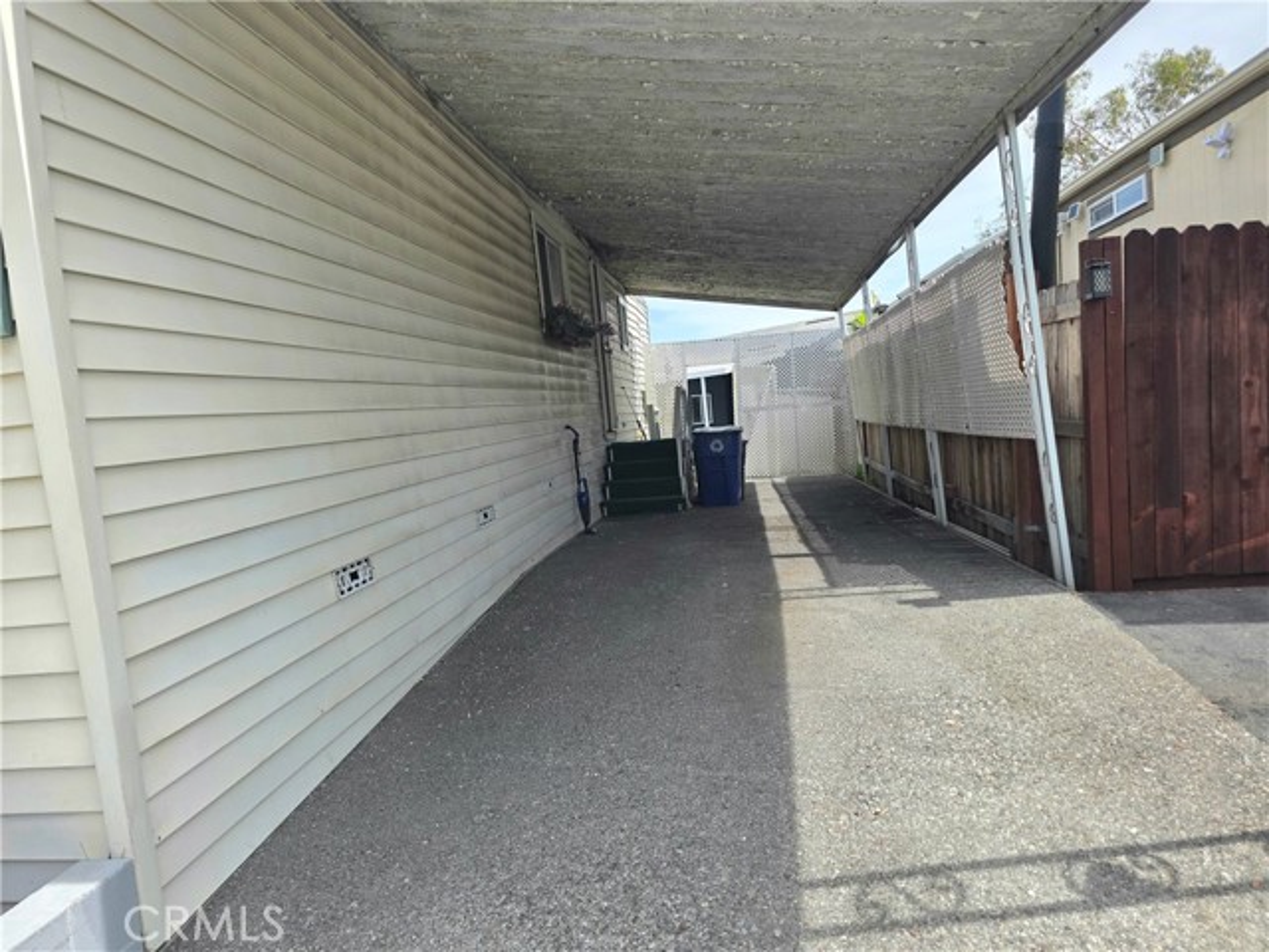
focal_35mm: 23
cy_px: 476
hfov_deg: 73.9
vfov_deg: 58.9
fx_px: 843
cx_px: 634
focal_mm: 6.3
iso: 80
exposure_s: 1/5000
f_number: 1.7
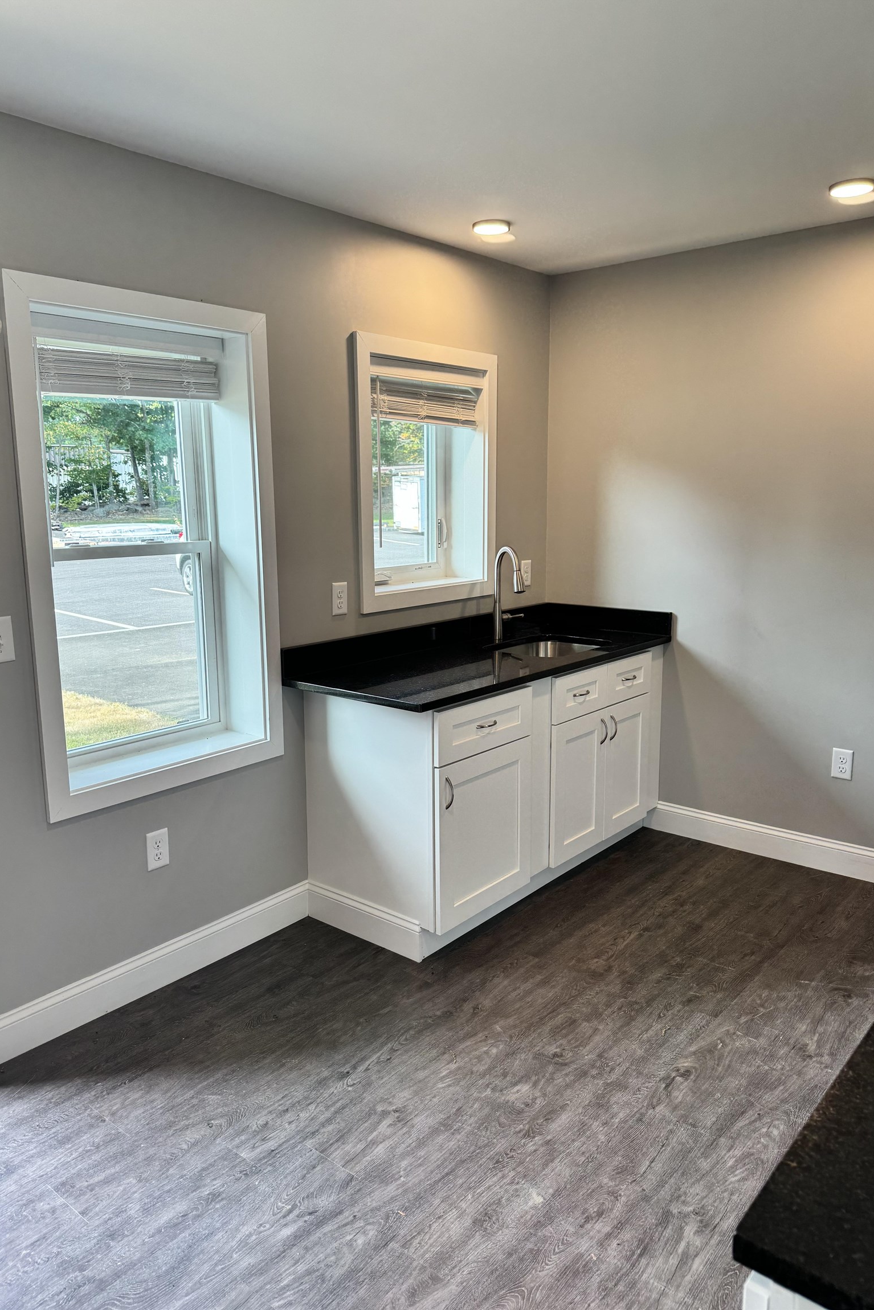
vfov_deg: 71.5
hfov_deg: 51.3
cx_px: 426
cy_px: 654
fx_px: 910
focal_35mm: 25
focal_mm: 6.76
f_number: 1.78
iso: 100
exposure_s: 1/120
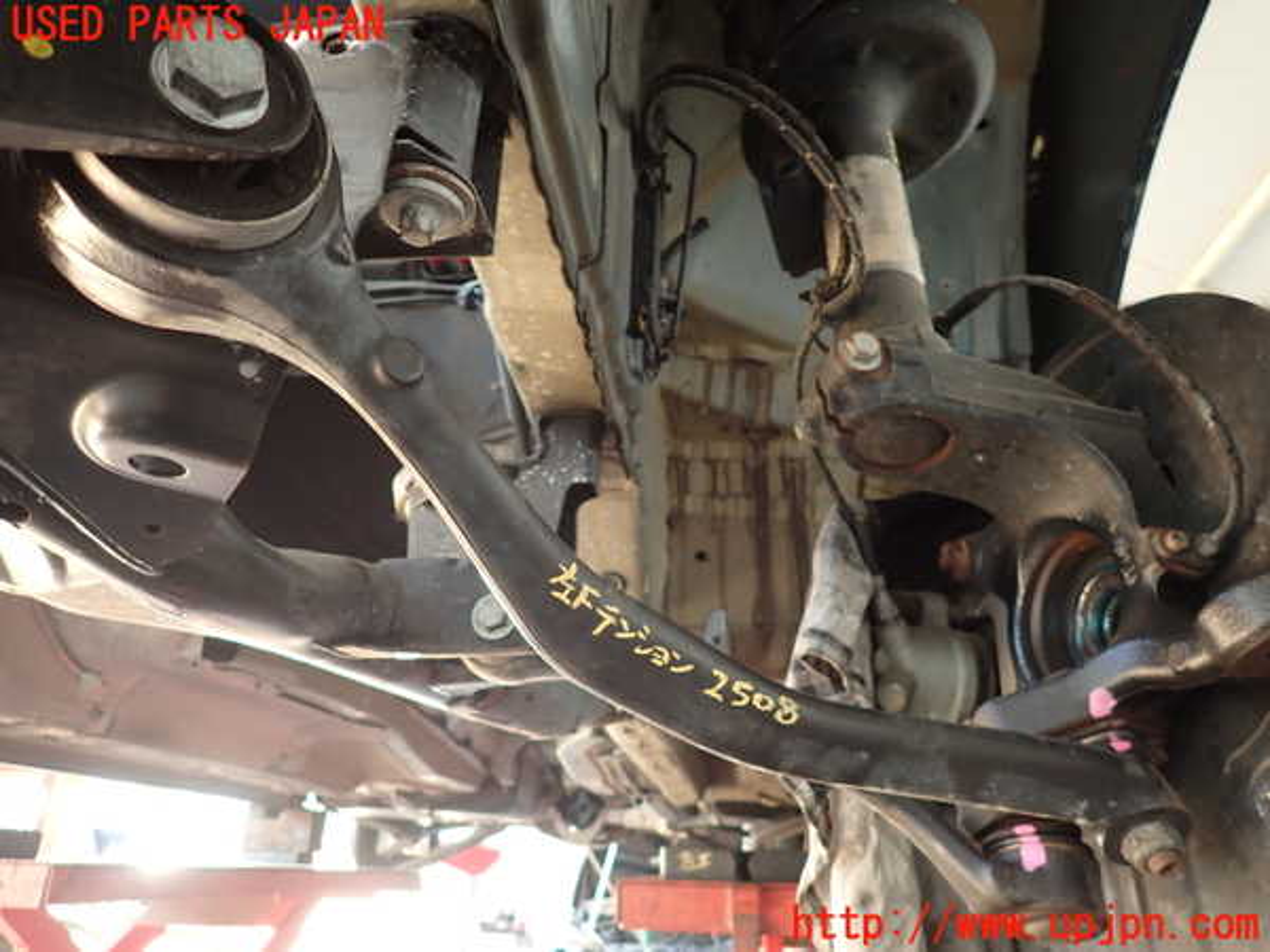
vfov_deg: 54.9
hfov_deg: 69.4
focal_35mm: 25
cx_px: 635
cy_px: 476
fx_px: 917
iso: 200
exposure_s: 1/30
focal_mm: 4.5
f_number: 2
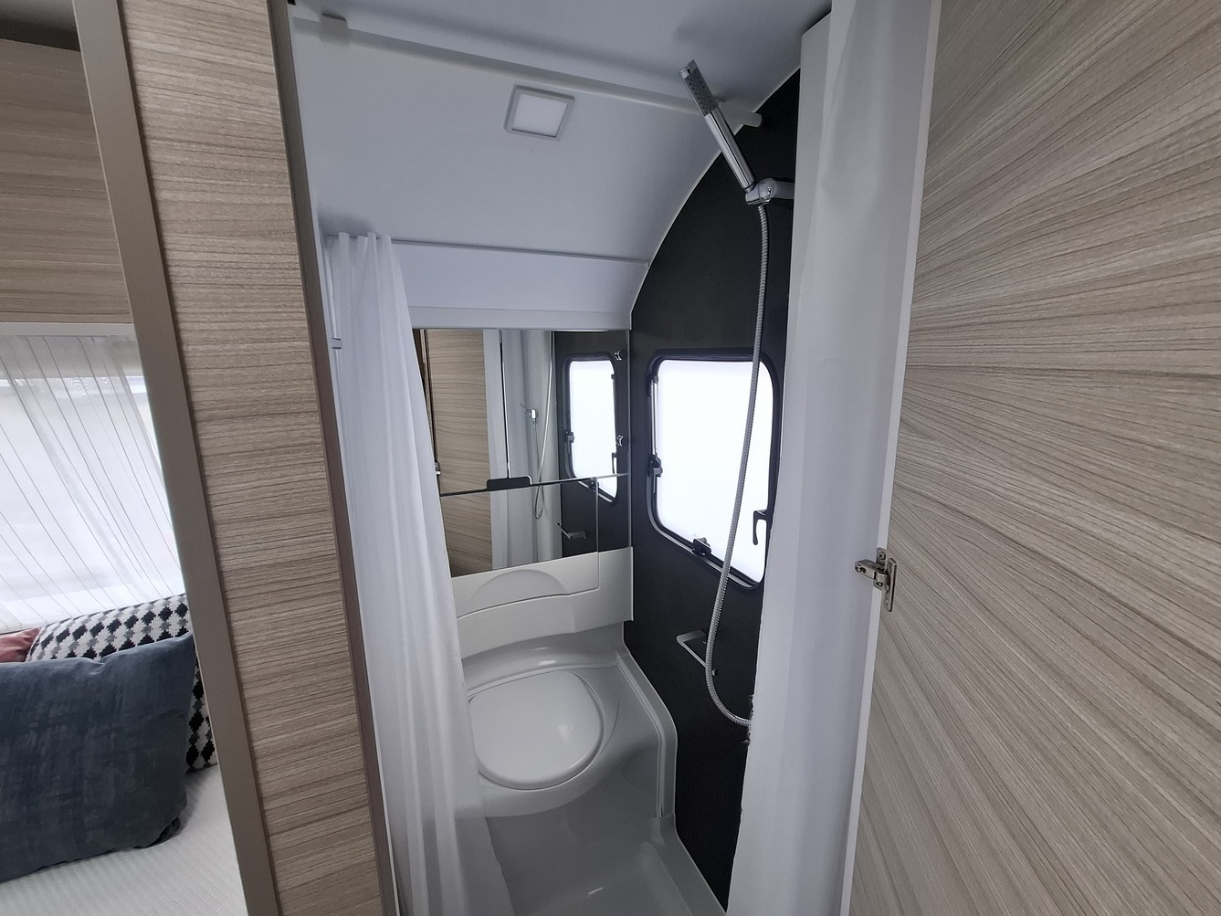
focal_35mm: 14
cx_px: 617
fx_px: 494
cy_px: 466
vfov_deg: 85.7
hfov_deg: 102.1
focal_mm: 1.74
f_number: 2.2
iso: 40
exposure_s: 1/50
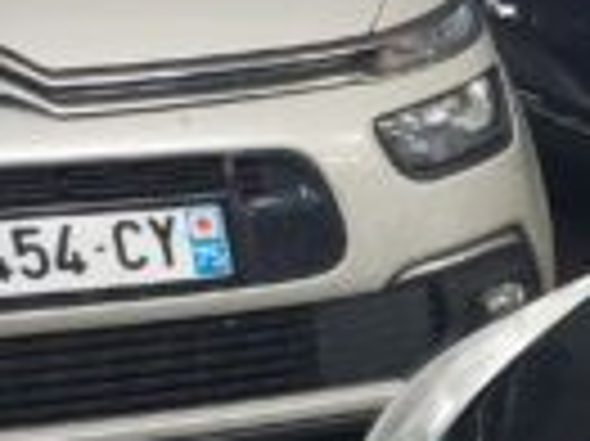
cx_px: 1797
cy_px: 778
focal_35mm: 153
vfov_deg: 9.3
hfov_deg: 9.7
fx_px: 2605
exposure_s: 1/50
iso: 400
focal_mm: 5.23
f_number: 1.8
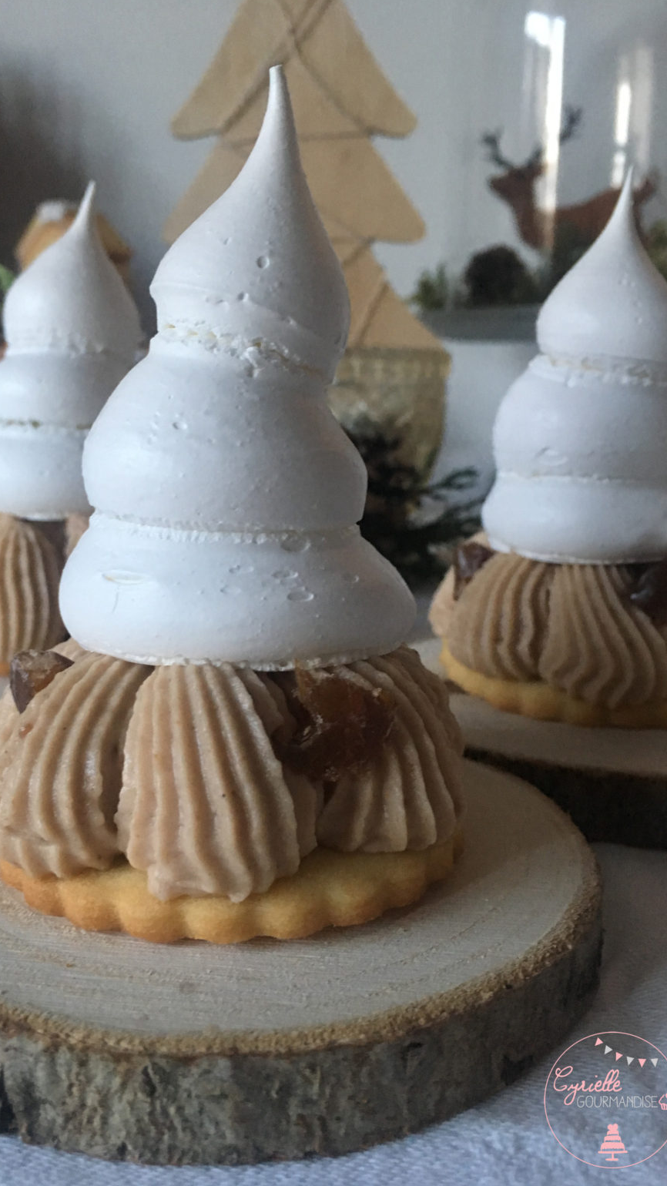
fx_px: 1006
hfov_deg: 36.5
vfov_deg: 61.0
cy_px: 591
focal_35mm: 32
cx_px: 261
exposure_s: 1/33
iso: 200
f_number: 2.2
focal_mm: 4.15
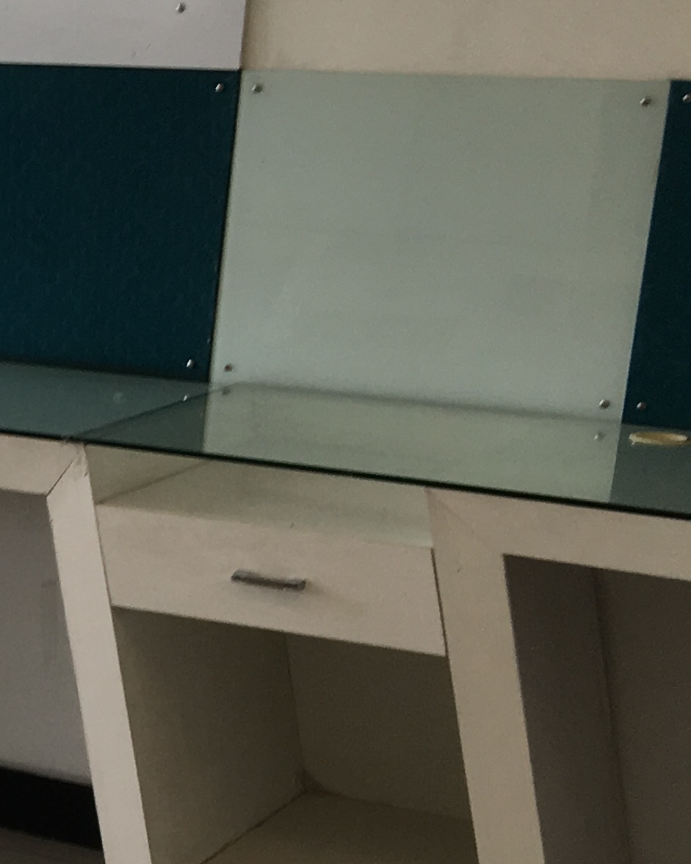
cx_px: -472
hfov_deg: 14.3
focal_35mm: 97
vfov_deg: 19.6
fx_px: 2481
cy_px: 691
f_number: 2.2
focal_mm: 4.15
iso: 25
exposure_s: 1/50
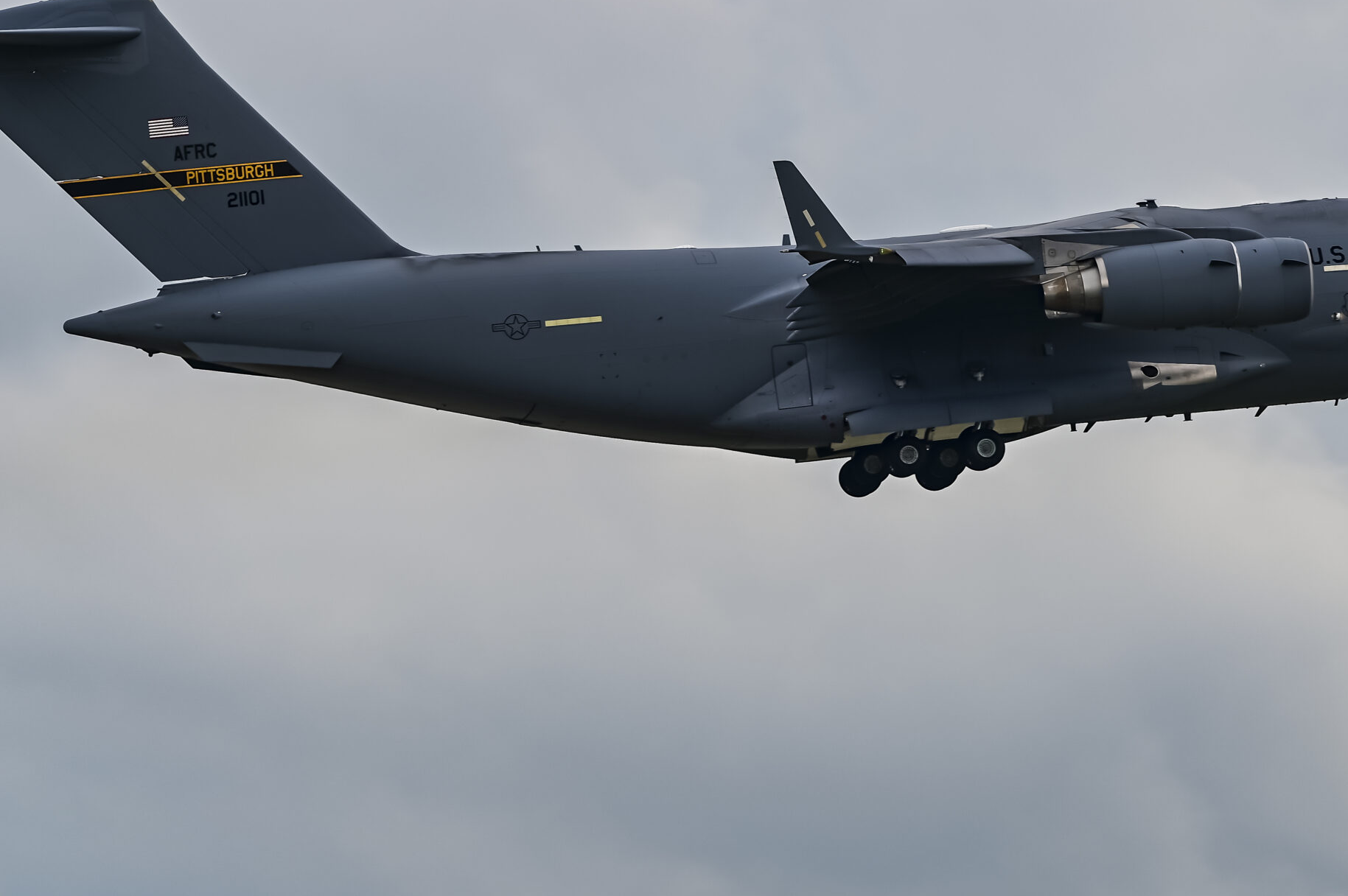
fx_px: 16236
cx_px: 790
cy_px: 305
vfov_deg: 3.2
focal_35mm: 434
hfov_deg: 4.8
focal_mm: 310
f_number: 7.1
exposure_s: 1/250
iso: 50
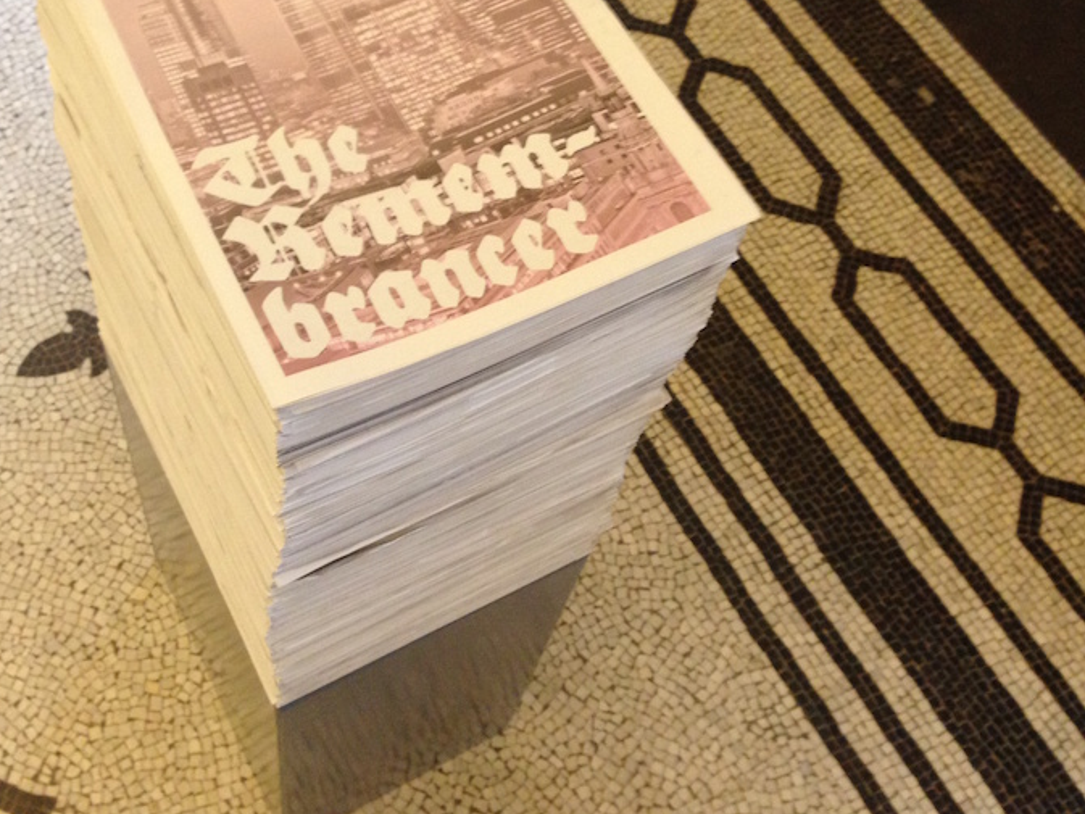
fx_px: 1536
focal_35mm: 49
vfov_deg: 29.5
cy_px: 272
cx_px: 356
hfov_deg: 38.4
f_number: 2.4
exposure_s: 1/20
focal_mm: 4.12
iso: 200
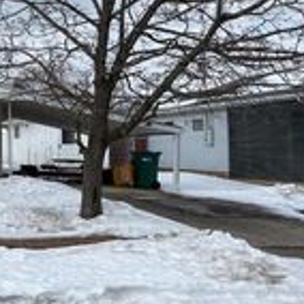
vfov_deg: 21.3
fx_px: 805
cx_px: -158
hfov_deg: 18.7
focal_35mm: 81
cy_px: 97
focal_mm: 5.96
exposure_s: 1/4329
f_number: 1.6
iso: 50
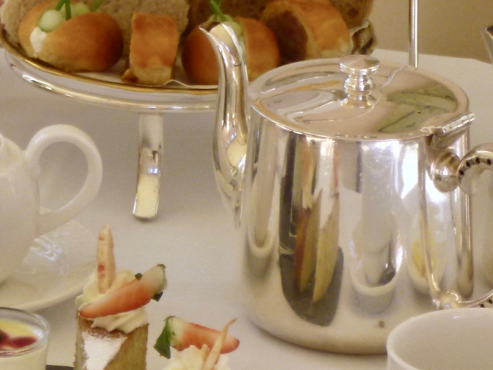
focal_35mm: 323
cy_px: -90
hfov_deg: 6.1
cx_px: 155
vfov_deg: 4.6
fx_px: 4600
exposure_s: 1/80
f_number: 5.3
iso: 160
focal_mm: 17.8
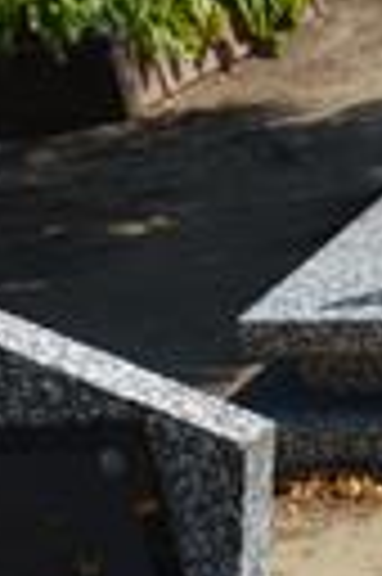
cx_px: 921
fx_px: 2154
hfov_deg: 9.1
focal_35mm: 135
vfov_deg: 13.2
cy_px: 1138
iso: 100
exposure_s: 1/250
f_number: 8
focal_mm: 18
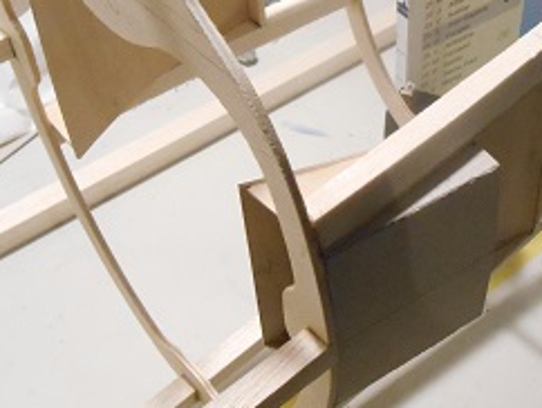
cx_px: 408
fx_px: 1034
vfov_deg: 22.3
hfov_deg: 28.9
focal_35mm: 66
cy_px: 203
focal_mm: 5.5
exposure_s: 1/60
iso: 800
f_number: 3.6
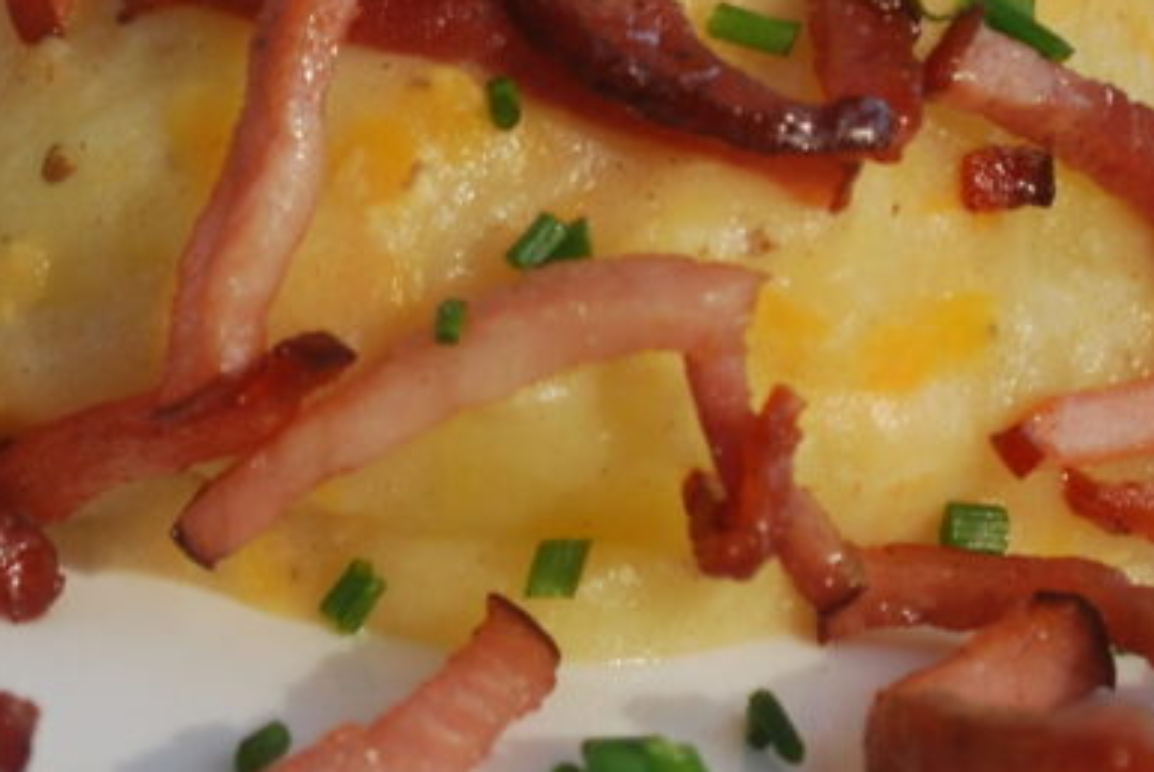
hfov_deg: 9.0
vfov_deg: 6.0
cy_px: -201
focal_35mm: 227
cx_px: 343
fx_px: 7285
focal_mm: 50
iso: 180
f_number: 5.6
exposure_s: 1/125
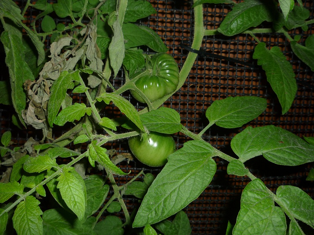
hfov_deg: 51.4
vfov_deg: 39.7
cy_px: 118
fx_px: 327
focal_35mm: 36
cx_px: 157
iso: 100
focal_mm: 6.3
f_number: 4
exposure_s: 1/30
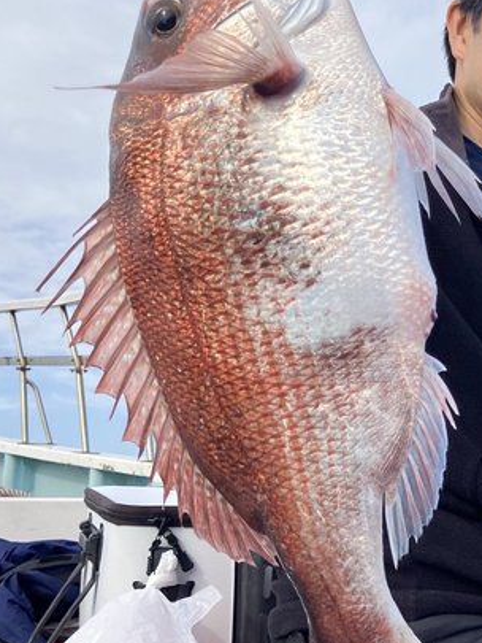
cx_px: 427
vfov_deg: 32.7
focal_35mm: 59
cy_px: 291
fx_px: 1095
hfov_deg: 24.2
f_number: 1.8
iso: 32
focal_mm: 3.99
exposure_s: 1/1200
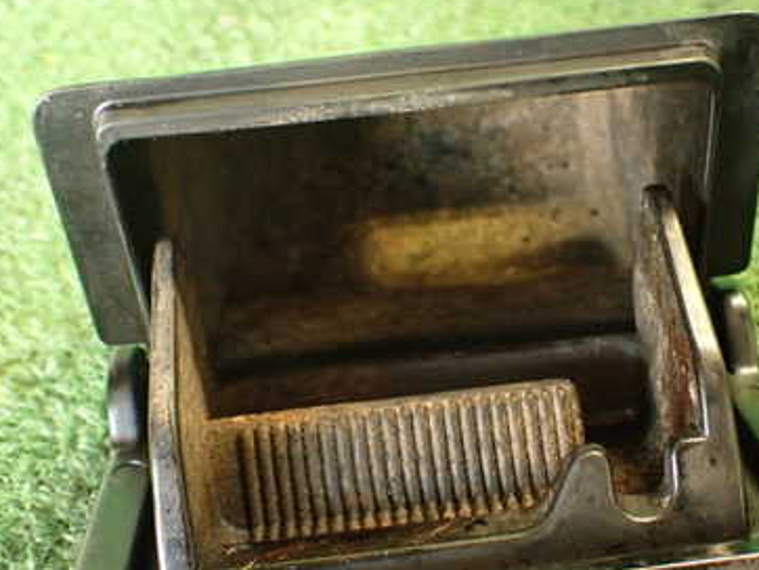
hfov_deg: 36.0
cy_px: 344
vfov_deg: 27.5
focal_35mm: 53
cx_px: 447
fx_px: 1163
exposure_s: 1/30
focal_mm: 5.79
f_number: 2.4
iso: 800
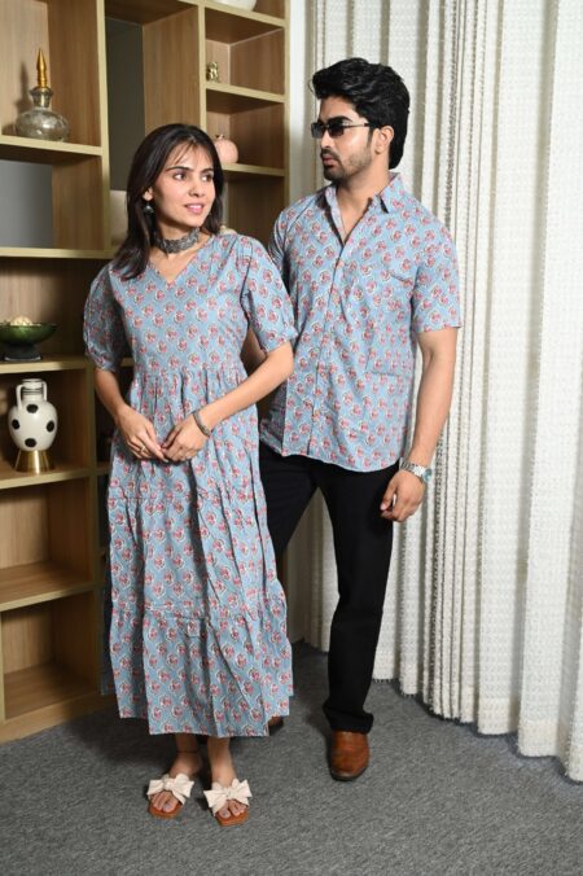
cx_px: 292
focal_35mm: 37
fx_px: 900
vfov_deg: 51.9
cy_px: 438
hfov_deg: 35.9
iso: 400
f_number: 5
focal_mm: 37
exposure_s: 1/160
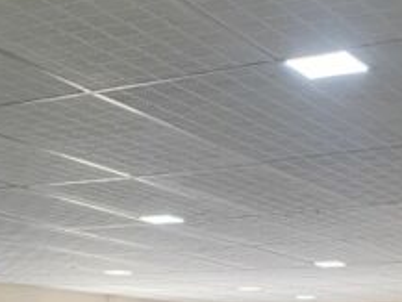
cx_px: 183
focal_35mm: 96
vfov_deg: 14.9
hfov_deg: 20.4
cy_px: 365
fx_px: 1115
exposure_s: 1/60
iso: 80
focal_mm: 4.25
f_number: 1.8
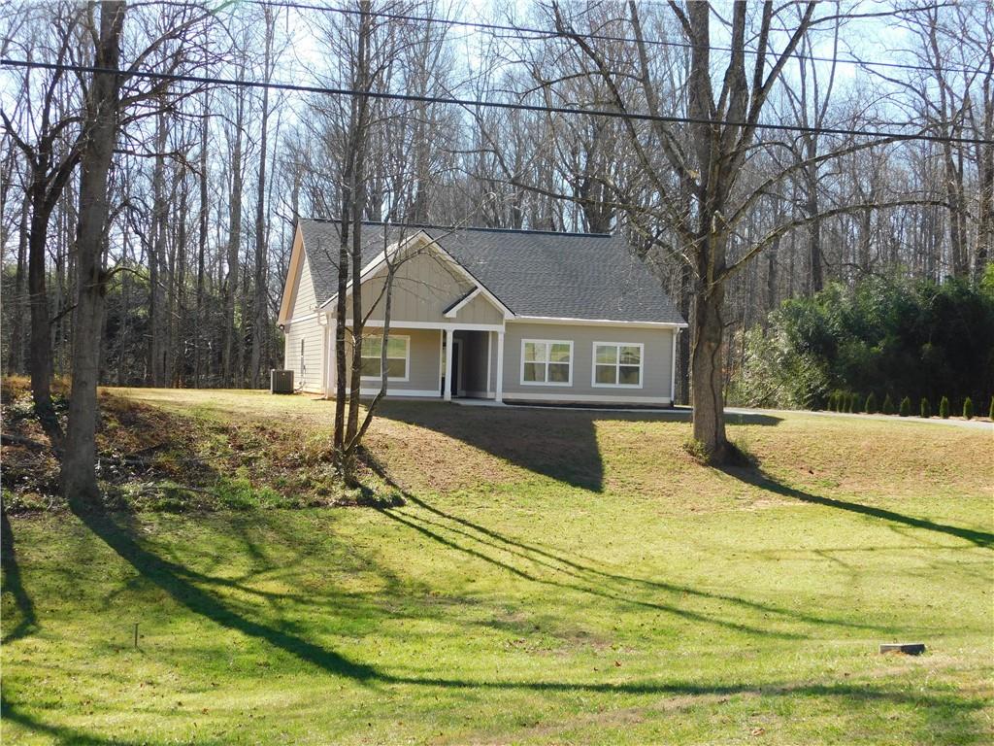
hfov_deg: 37.5
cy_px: 373
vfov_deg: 28.6
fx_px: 1464
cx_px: 497
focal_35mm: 51
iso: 125
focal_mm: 9
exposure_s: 1/320
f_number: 3.8
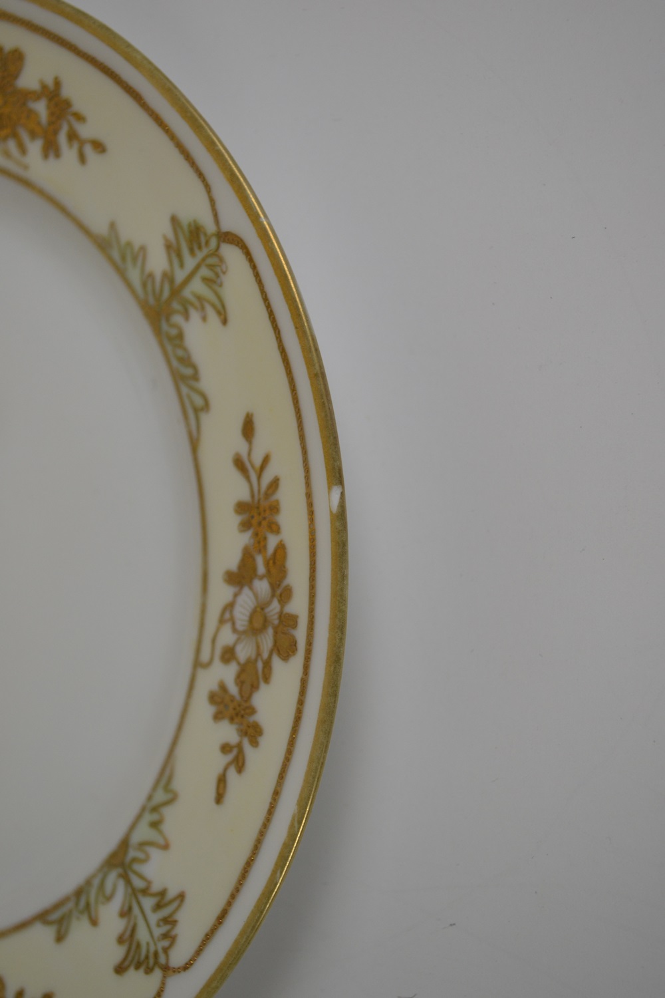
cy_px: 499
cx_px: 332
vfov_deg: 43.6
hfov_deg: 29.9
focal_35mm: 45
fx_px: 1247
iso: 400
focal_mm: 30
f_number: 4.5
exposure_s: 1/80
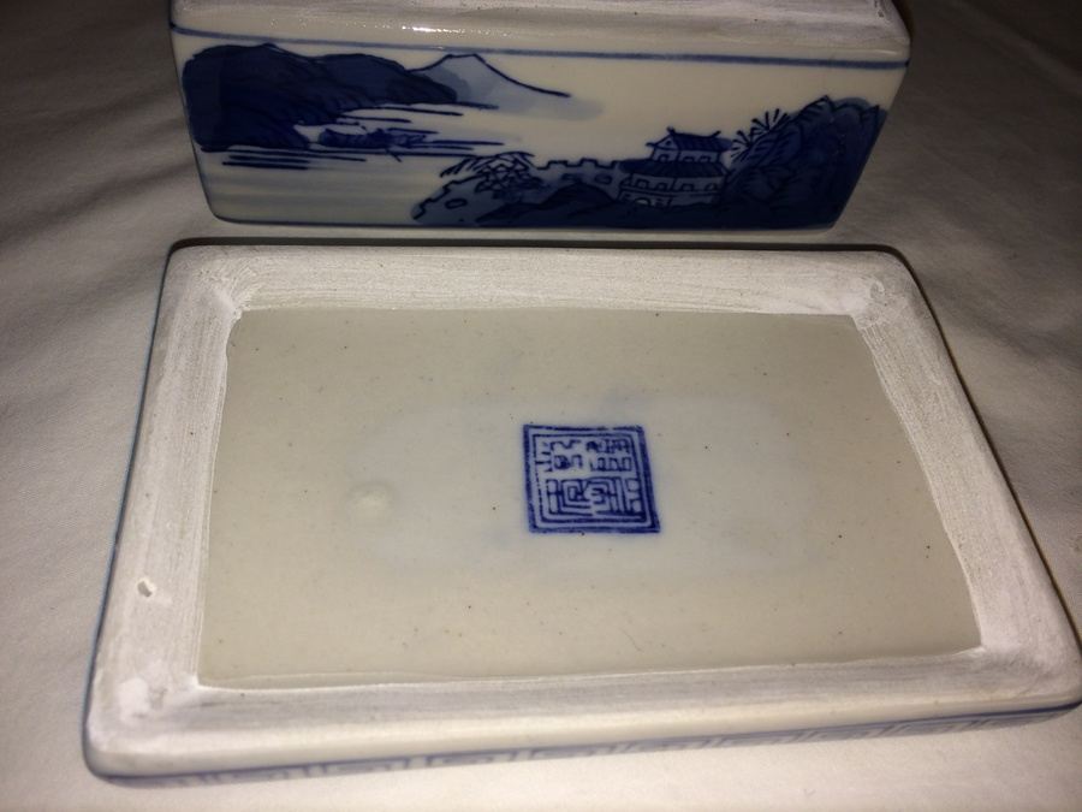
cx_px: 541
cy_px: 406
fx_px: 938
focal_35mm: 30
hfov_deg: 60.0
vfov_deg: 46.8
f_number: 2.2
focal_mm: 4.12
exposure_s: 1/321
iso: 32
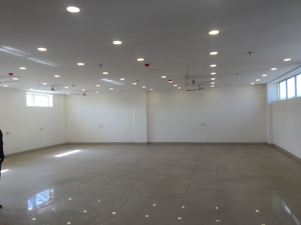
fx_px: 252
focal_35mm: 29
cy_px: 112
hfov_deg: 61.7
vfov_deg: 48.2
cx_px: 150
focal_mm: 4.15
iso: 32
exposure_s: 1/100
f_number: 2.2
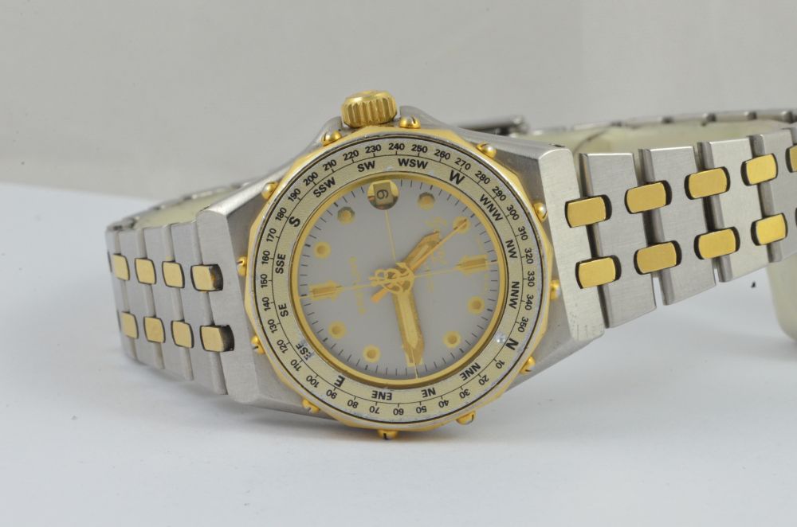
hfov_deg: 13.1
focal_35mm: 158
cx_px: 398
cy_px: 264
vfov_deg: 8.7
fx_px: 3479
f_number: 32
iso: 1250
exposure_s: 1/20
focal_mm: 105
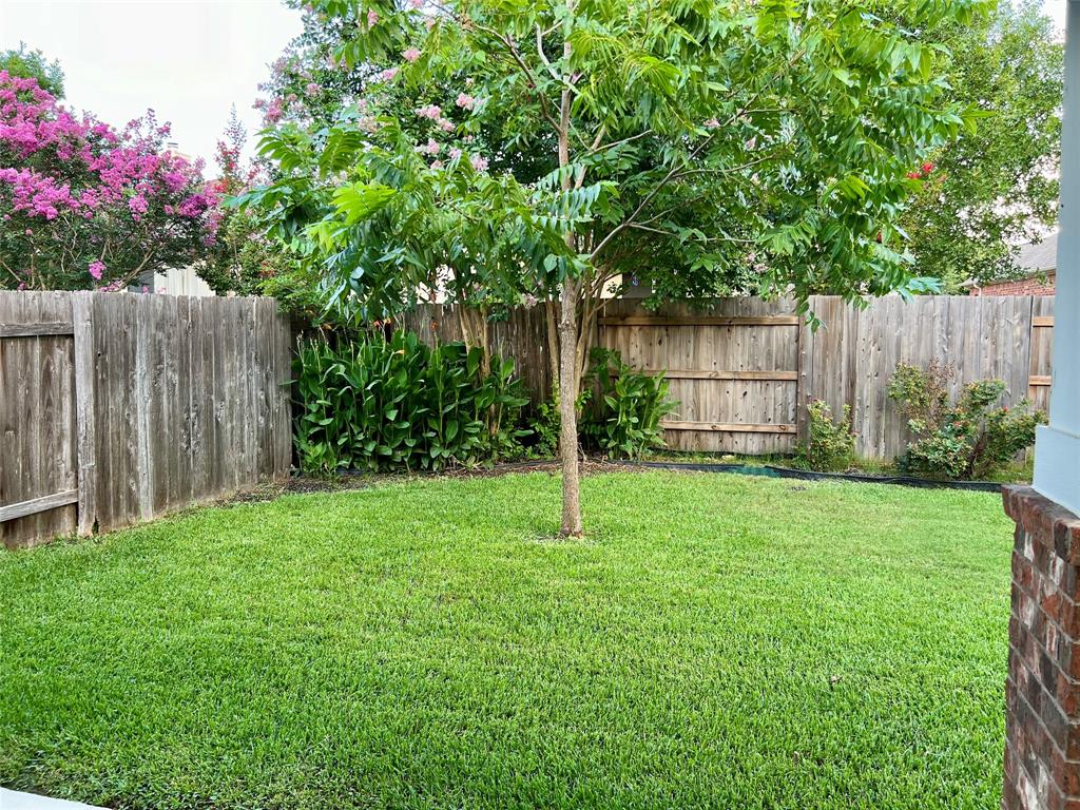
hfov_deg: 67.3
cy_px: 405
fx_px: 811
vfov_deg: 53.1
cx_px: 540
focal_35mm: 26
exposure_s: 1/121
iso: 64
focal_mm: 5.7
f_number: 1.5
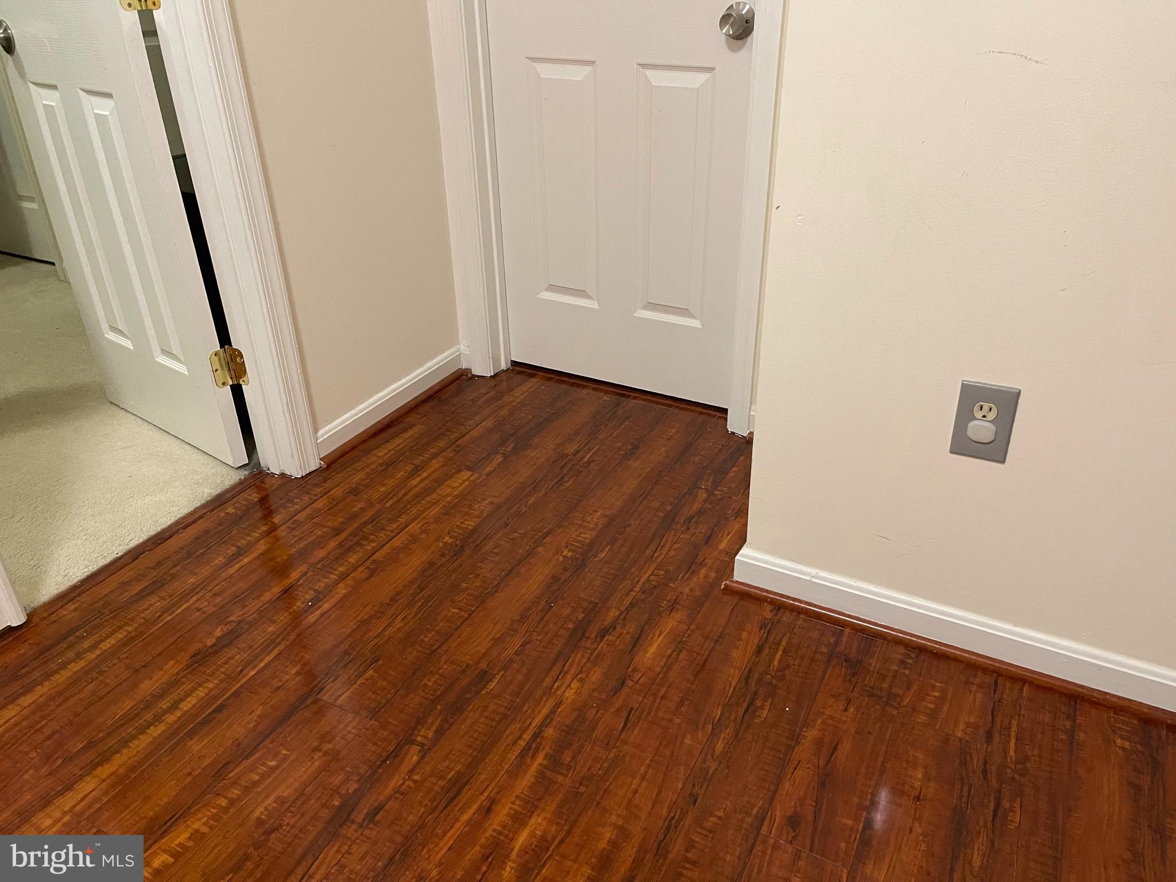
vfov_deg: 53.1
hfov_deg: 67.3
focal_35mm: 26
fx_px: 883
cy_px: 441
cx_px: 588
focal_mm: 5.1
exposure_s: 1/60
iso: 500
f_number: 1.6
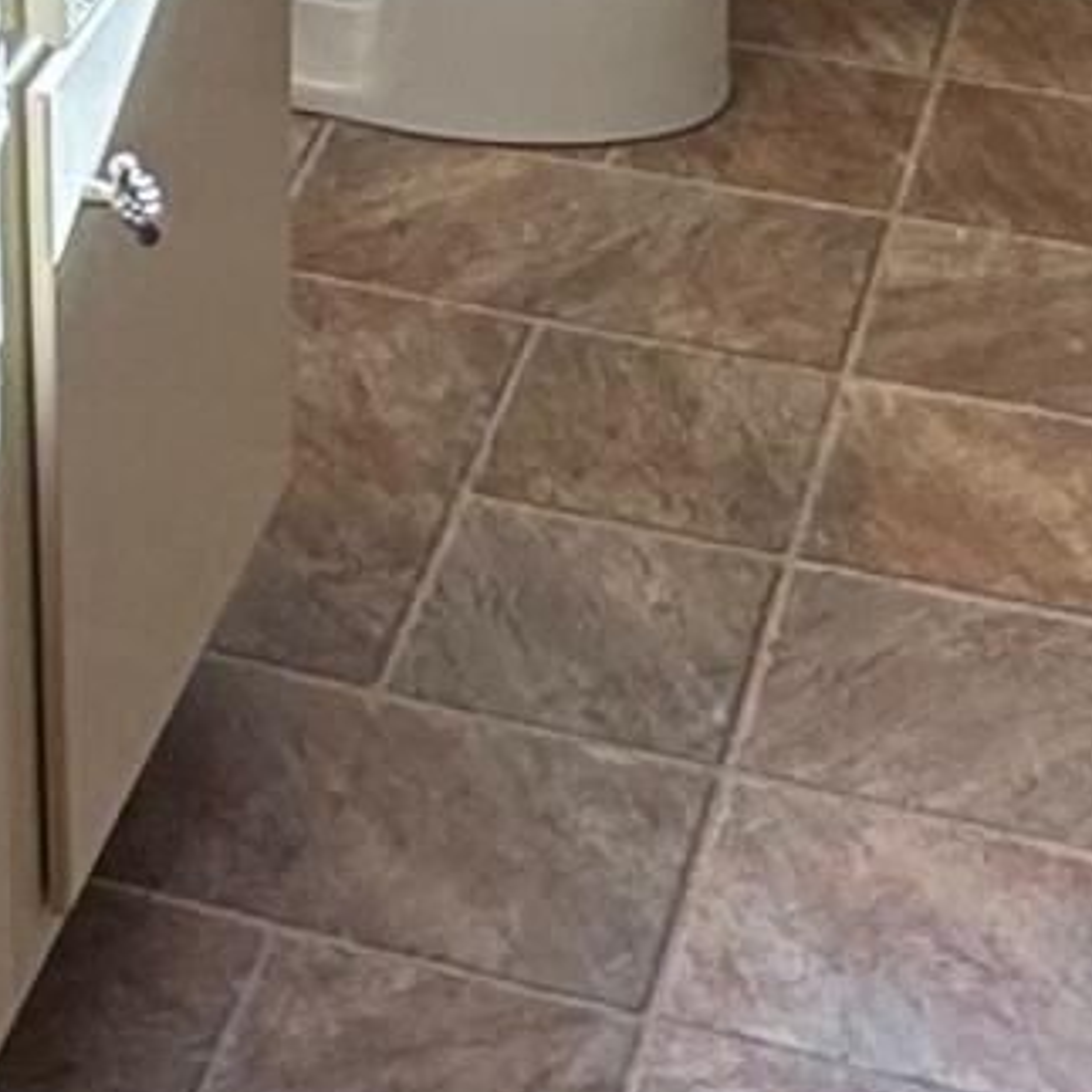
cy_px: -842
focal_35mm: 115
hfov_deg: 14.7
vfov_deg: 13.6
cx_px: -166
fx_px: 4104
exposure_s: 1/135
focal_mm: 2.22
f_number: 2.2
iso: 40
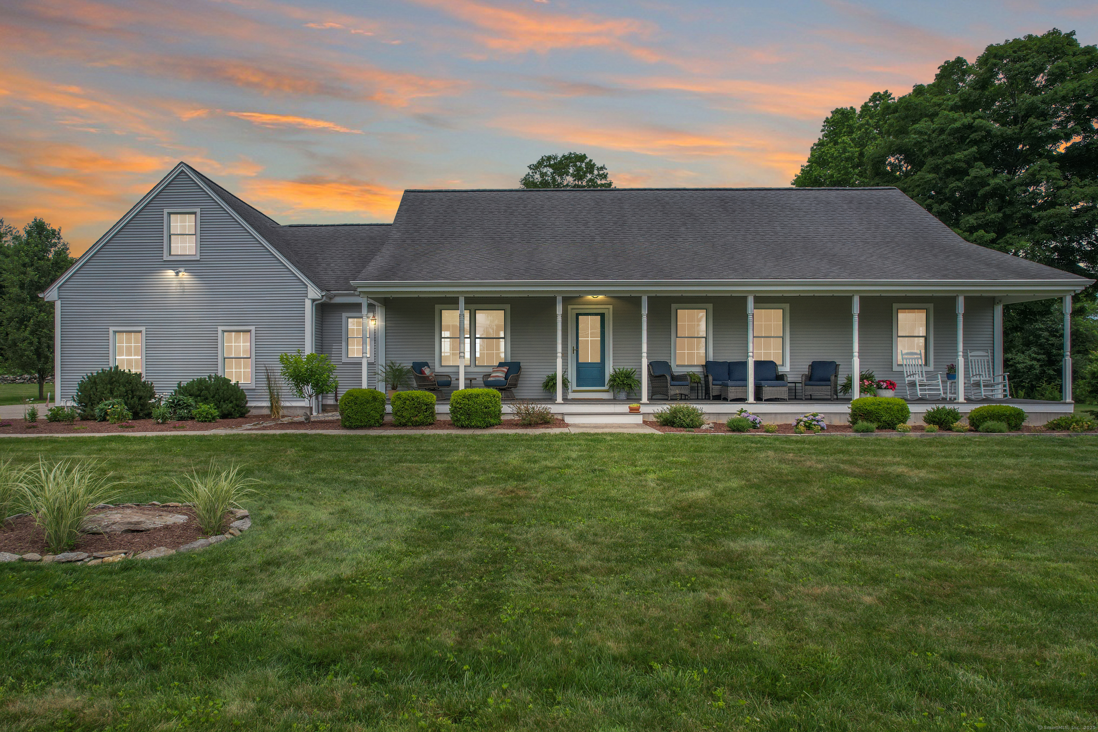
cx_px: 549
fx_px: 671
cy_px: 366
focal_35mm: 22
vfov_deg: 57.2
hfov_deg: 78.6
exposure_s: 1/2000
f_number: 2.8
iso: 200
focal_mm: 8.38
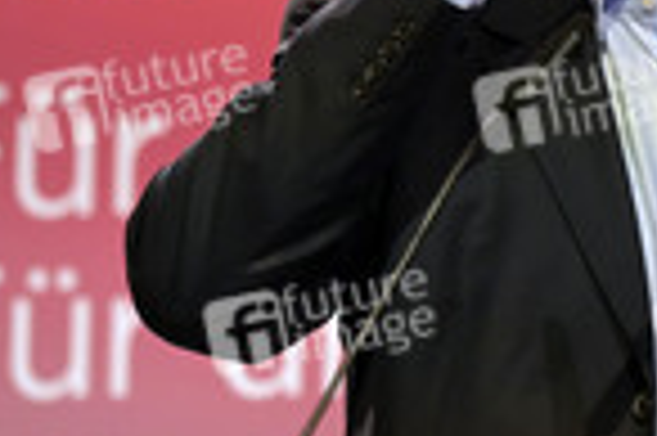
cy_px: 211
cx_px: 650
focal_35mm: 573
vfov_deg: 2.4
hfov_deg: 3.6
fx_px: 10445
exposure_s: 1/500
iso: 6400
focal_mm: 185
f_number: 3.5
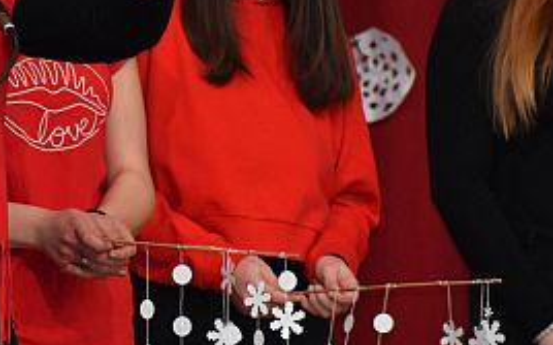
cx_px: 192
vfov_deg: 1.9
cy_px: 34
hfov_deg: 3.0
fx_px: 10466
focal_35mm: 695
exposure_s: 1/125
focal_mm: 190
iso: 1100
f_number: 5.3
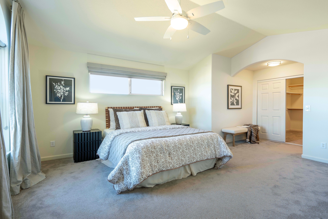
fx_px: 128
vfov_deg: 81.2
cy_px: 110
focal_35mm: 14
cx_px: 164
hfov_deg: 104.3
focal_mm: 14
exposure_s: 1/4
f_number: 9
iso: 250
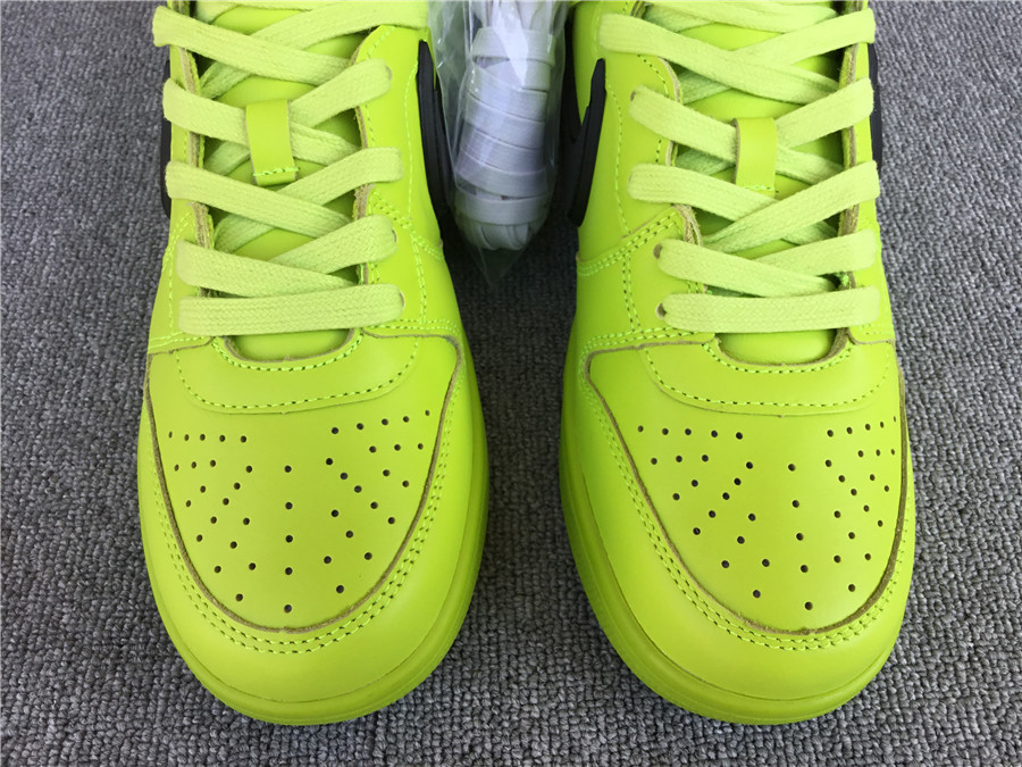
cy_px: 384
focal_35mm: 31
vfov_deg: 45.4
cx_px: 511
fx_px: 915
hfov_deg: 58.4
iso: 25
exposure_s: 1/209
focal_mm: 3.3
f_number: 2.4
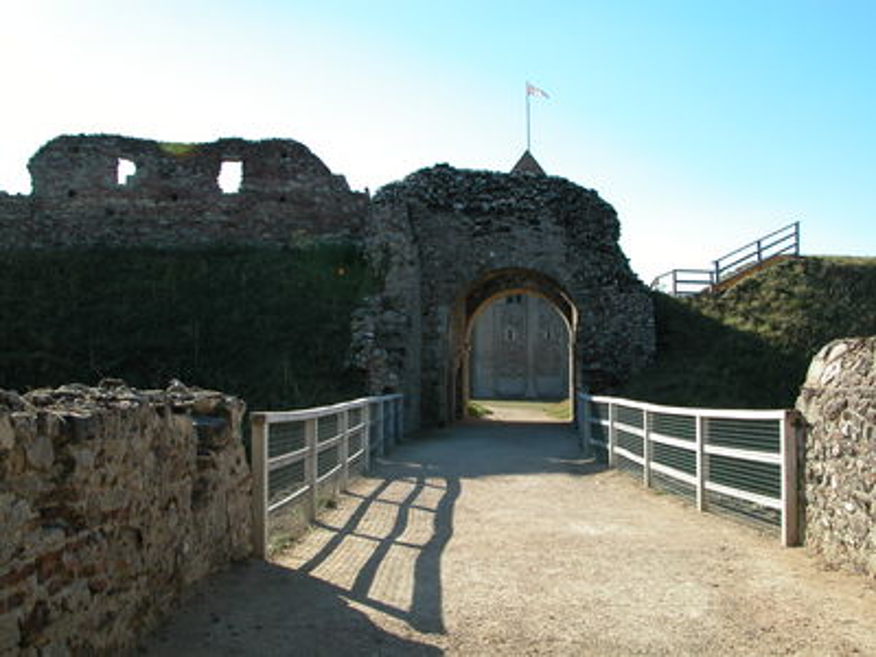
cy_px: 328
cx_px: 438
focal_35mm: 35
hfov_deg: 52.6
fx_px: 886
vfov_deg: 40.7
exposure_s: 1/225
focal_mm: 8.9
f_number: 5.6
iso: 100
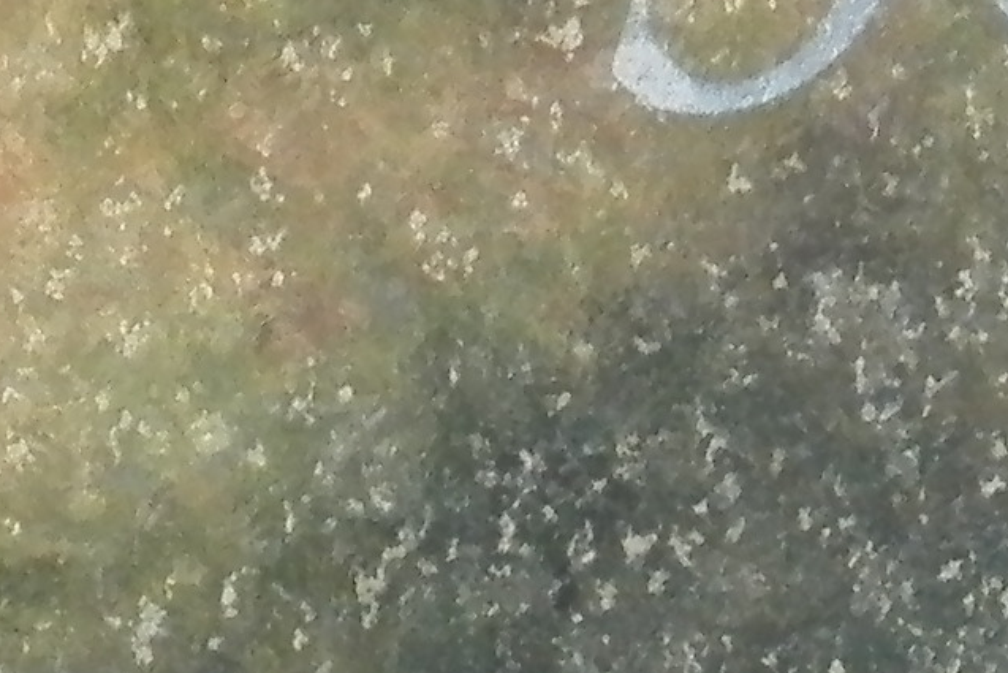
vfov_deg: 1.4
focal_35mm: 993
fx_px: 27809
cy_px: 2217
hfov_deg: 2.1
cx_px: 840
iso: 200
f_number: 4.7
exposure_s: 1/60
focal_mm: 23.6
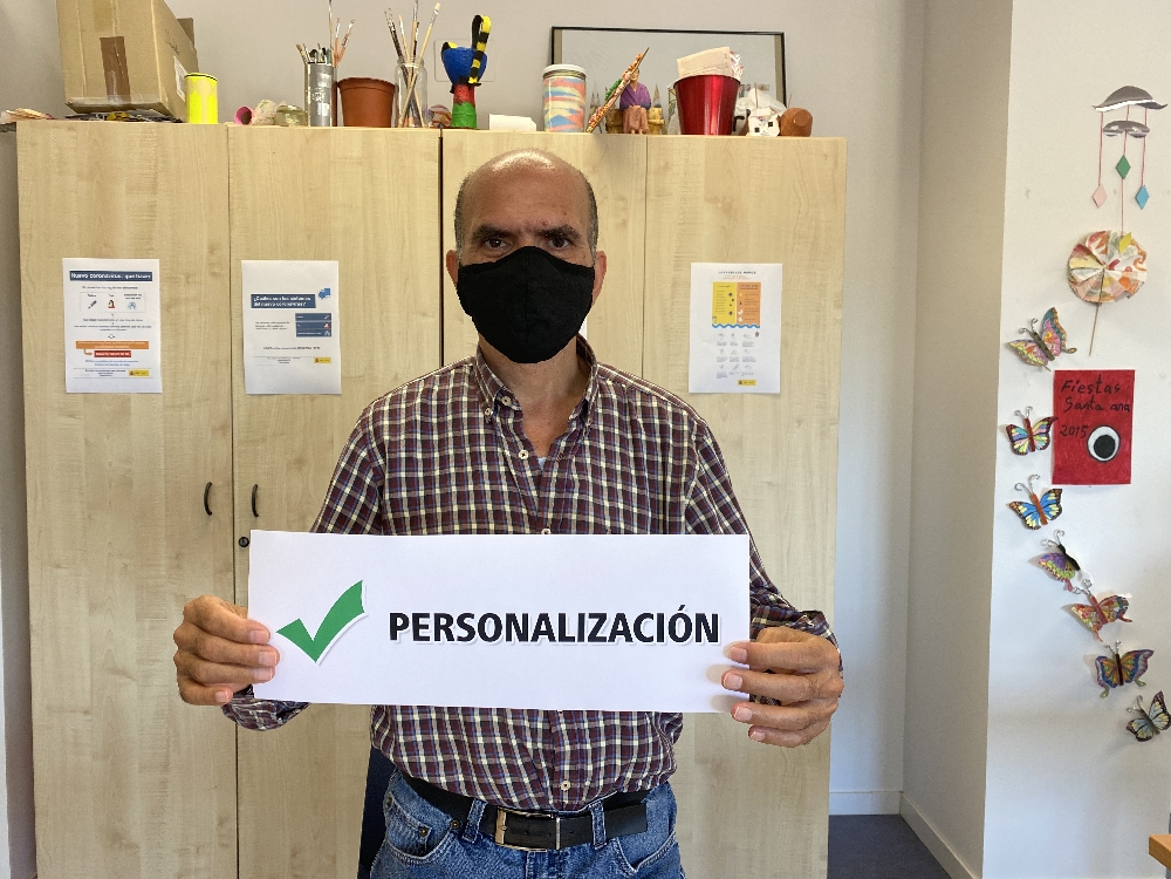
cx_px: 586
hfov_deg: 67.3
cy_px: 440
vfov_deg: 53.1
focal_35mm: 26
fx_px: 880
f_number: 1.8
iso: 100
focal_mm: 4.25
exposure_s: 1/100
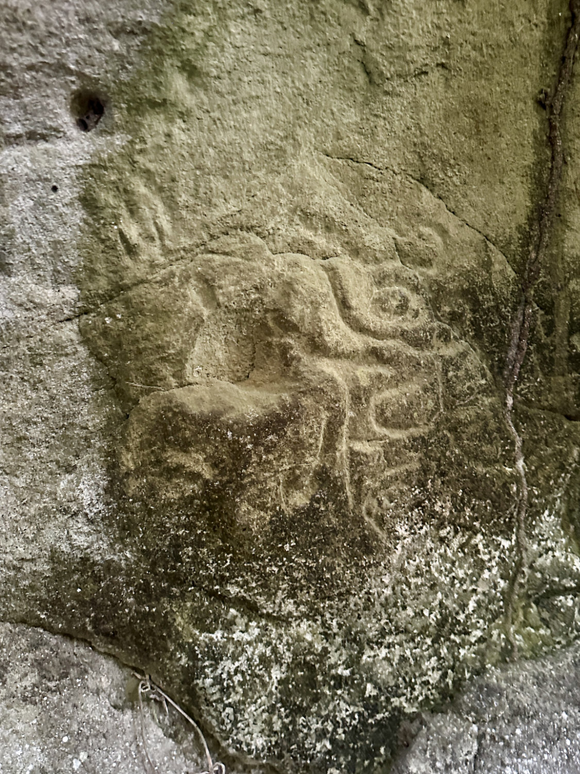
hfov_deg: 56.8
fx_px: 536
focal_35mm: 24
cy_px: 387
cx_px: 290
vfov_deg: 71.6
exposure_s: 1/31
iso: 1000
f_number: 1.8
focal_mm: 6.9
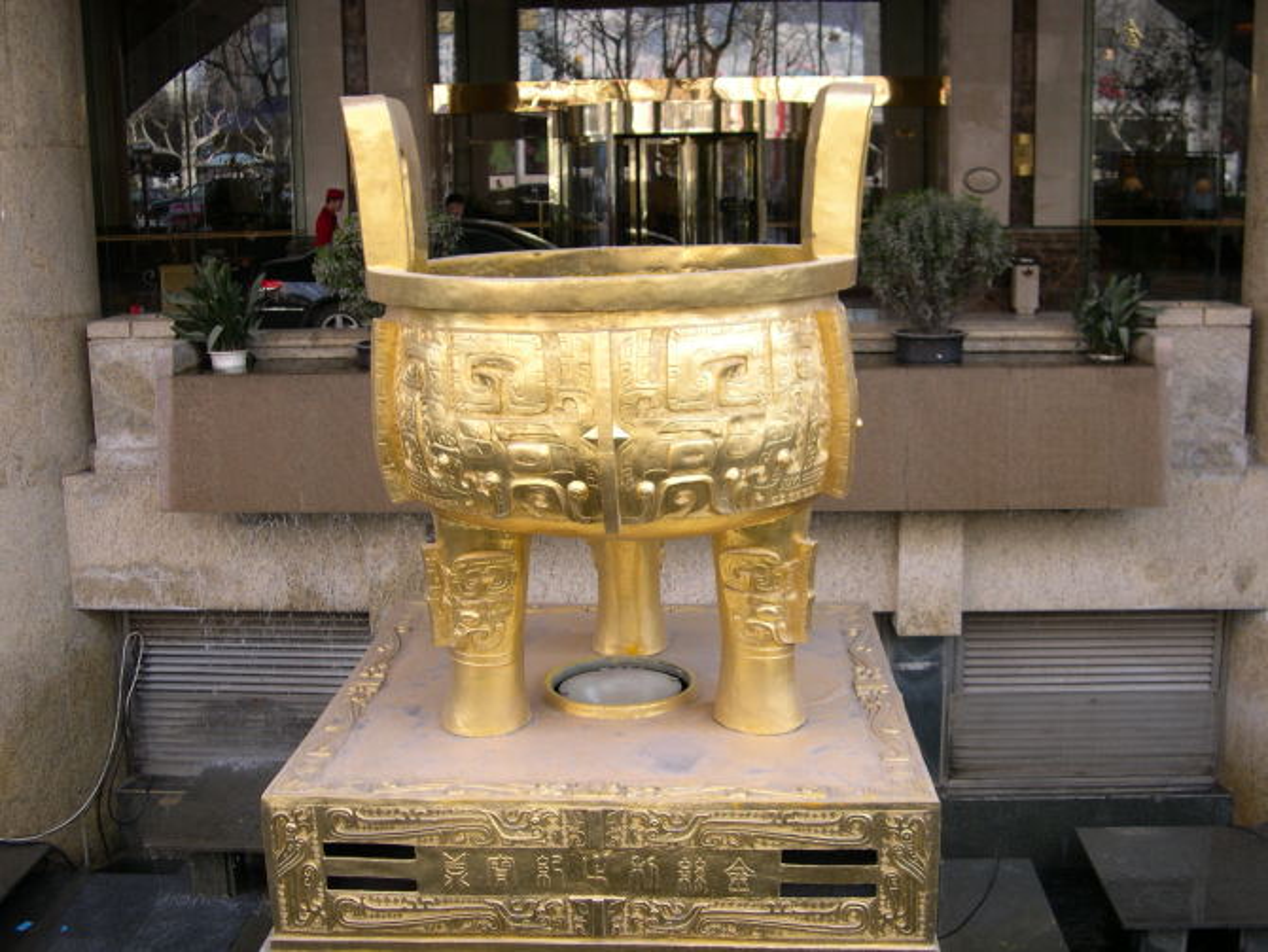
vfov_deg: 37.7
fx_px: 1392
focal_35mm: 38
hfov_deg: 49.0
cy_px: 476
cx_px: 634
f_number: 2.8
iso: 100
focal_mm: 8
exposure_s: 1/121
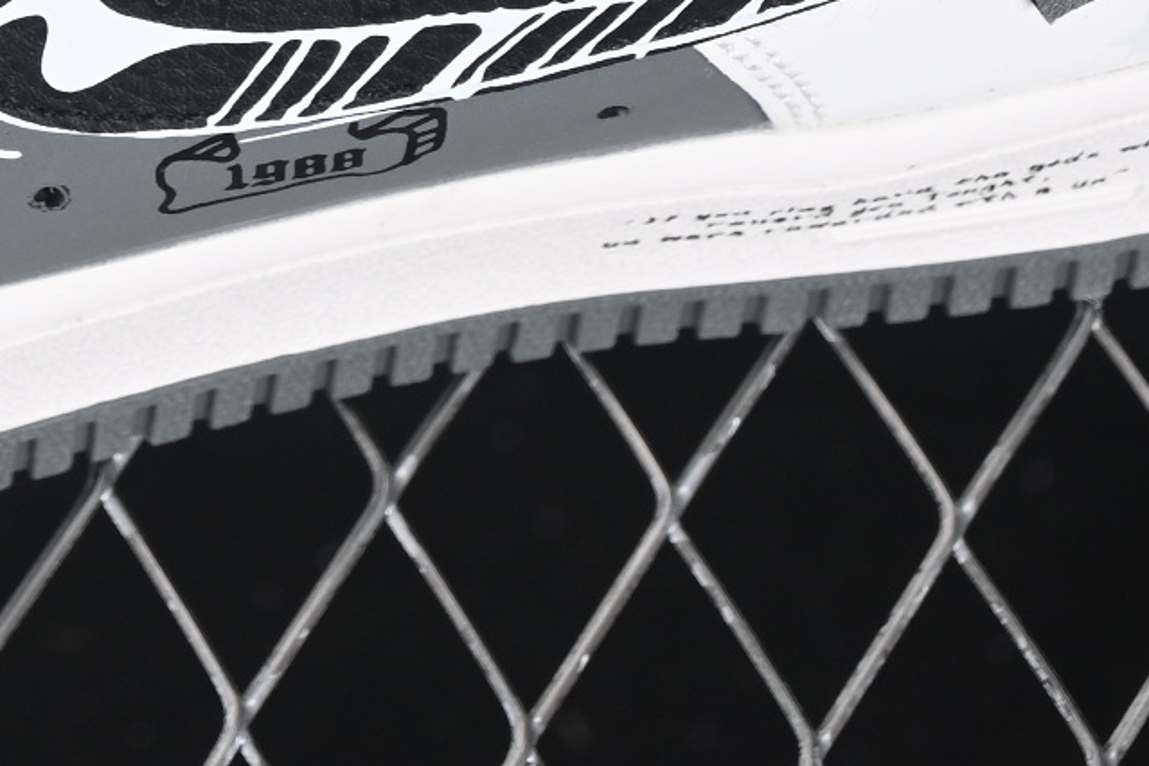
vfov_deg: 4.2
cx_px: -207
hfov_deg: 6.3
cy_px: -797
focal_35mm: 327
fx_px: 10436
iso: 160
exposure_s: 1/60
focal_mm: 50
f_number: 6.3
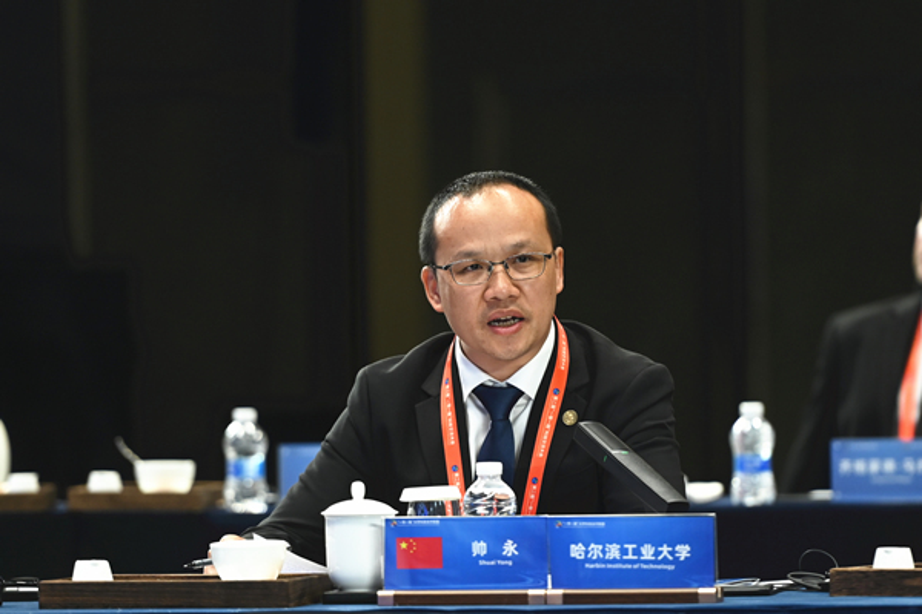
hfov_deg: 6.9
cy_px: 307
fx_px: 7683
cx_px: 461
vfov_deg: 4.6
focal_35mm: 300
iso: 640
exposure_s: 1/200
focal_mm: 200
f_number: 2.8
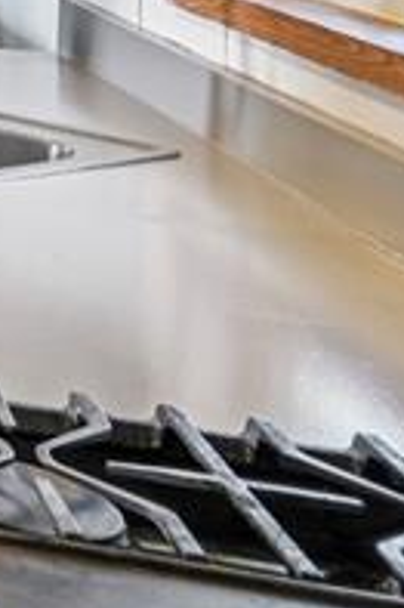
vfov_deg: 23.2
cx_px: -910
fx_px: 1315
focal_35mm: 78
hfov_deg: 10.3
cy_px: -176
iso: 800
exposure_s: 1/2
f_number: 8
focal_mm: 10
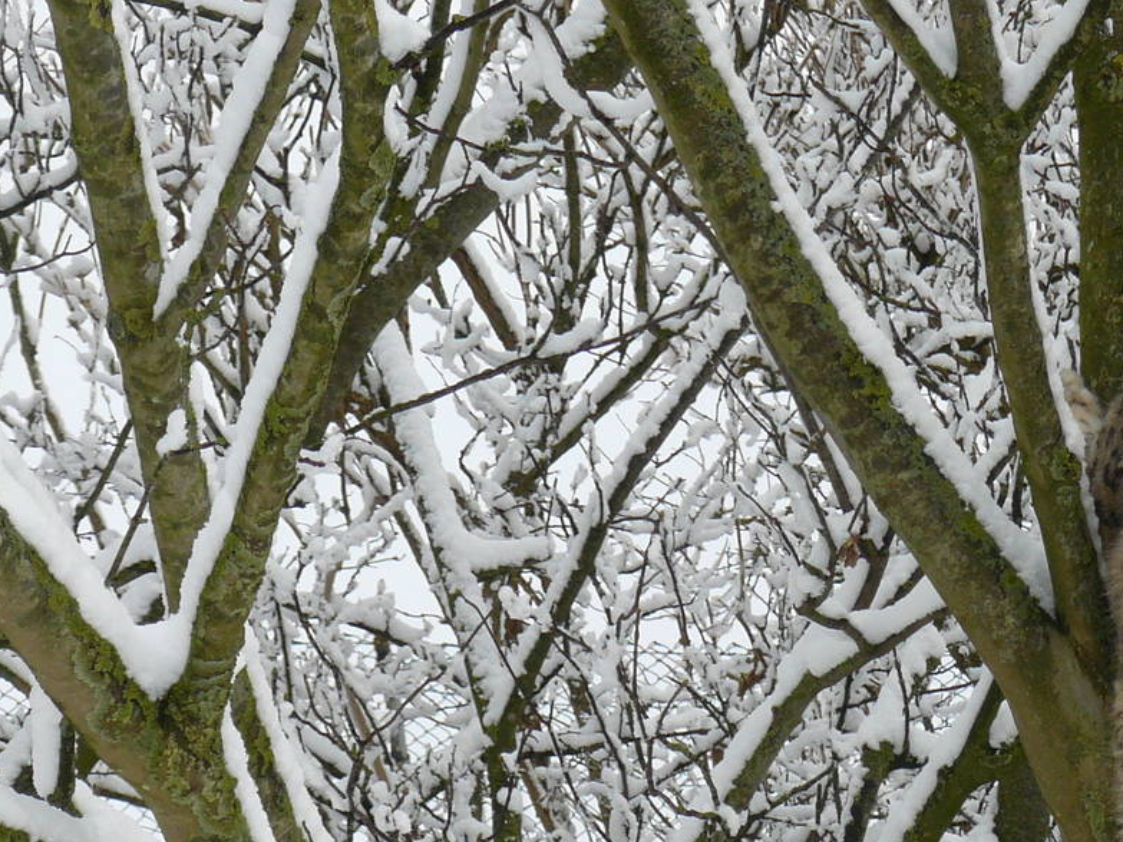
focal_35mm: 335
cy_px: 663
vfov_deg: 4.4
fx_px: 10866
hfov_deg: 5.9
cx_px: 1109
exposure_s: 1/500
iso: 100
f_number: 4
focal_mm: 27.4
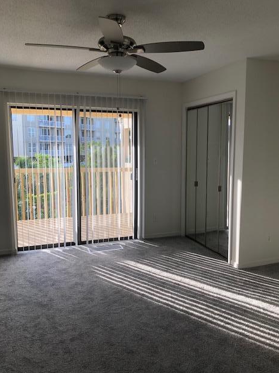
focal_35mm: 29
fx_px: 312
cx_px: 143
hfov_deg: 48.2
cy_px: 189
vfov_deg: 61.7
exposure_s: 1/132
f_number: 1.8
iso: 20
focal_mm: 3.99
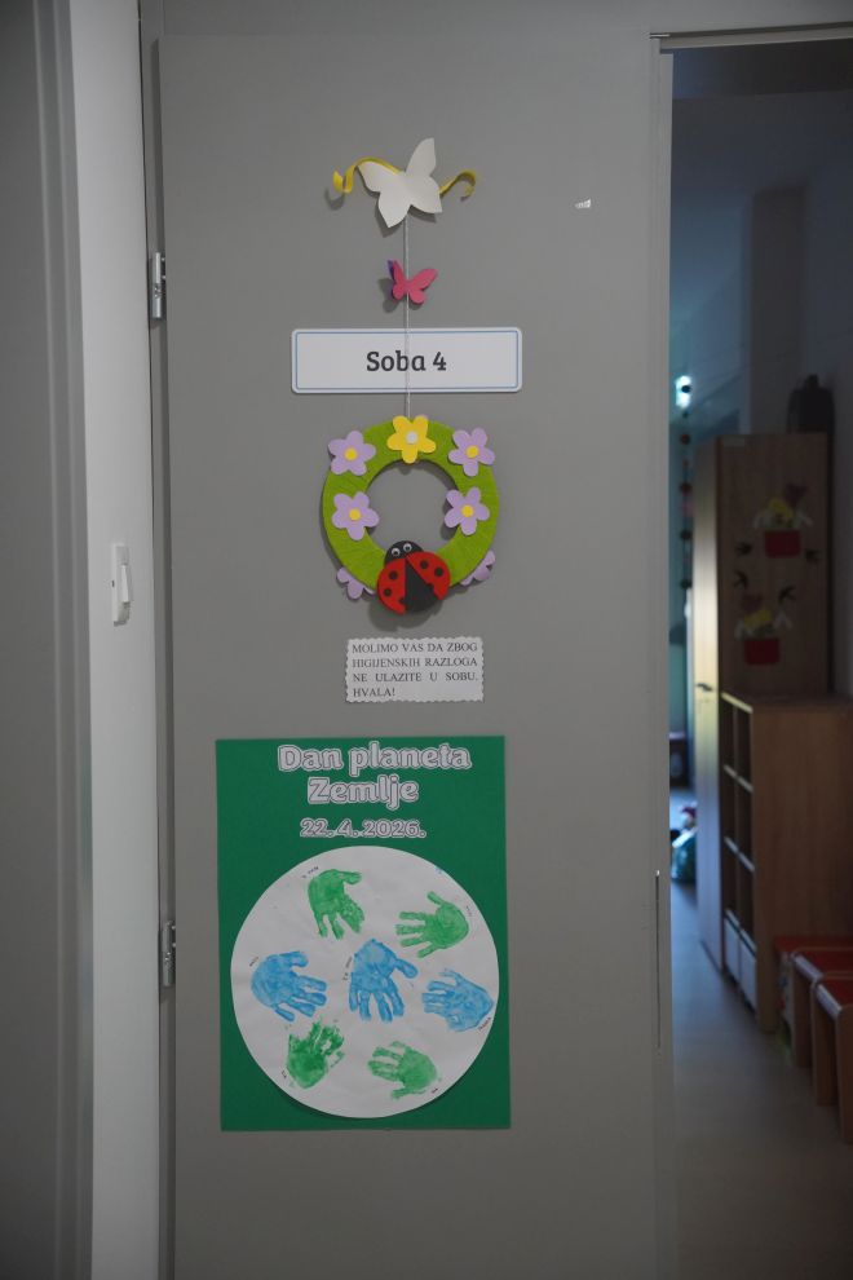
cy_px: 640
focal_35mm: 54
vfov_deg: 36.8
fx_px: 1924
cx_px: 426
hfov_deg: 25.0
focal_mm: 36.1
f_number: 3.5
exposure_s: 1/200
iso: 1600
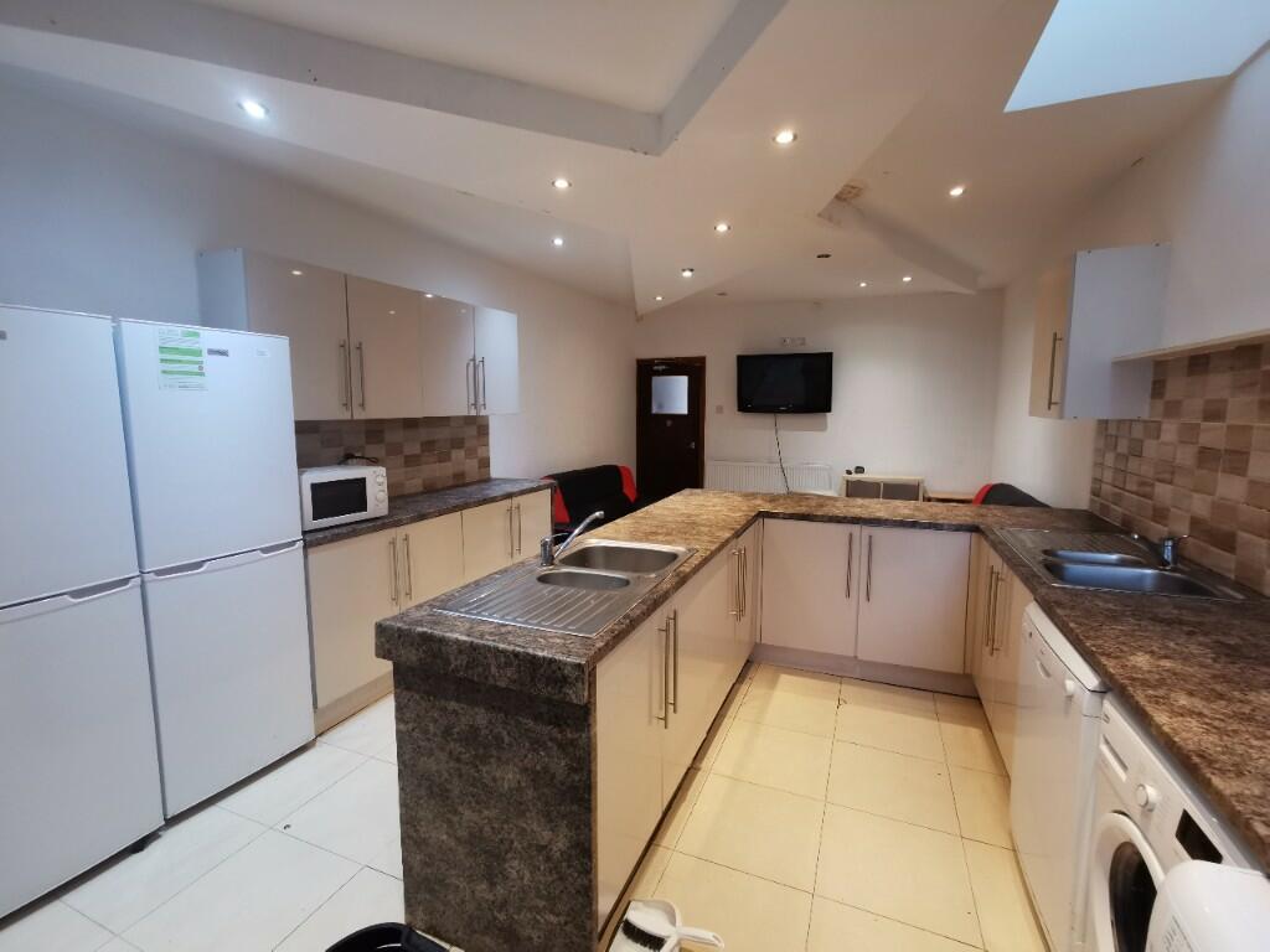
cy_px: 476
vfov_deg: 78.1
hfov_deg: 94.5
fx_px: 587
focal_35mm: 16
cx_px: 635
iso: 320
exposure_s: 1/33.3
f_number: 2.2
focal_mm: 2.35
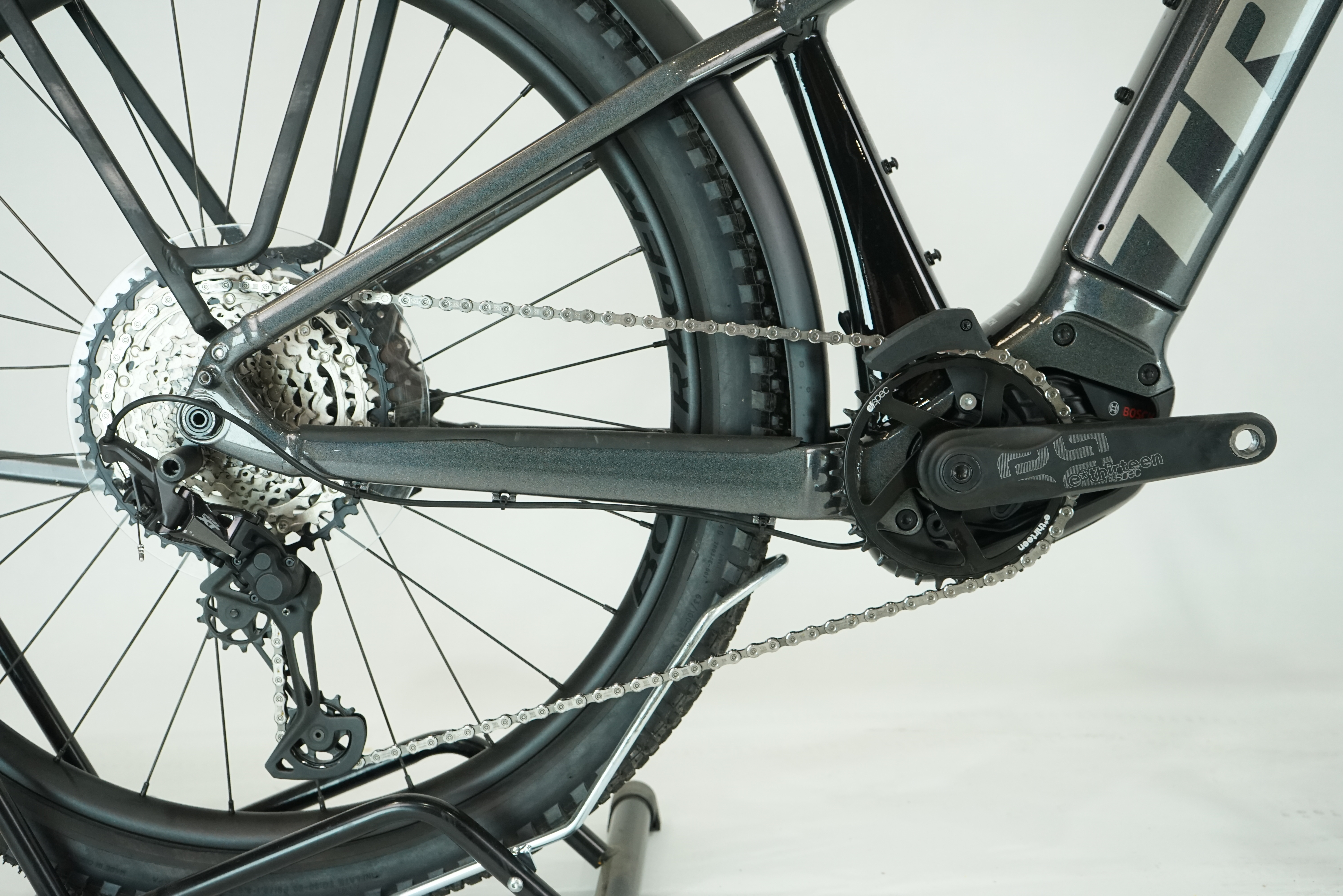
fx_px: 1492
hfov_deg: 48.5
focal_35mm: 40
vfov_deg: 33.4
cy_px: 448
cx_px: 672
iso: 1600
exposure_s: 1/200
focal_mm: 40
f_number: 5.6
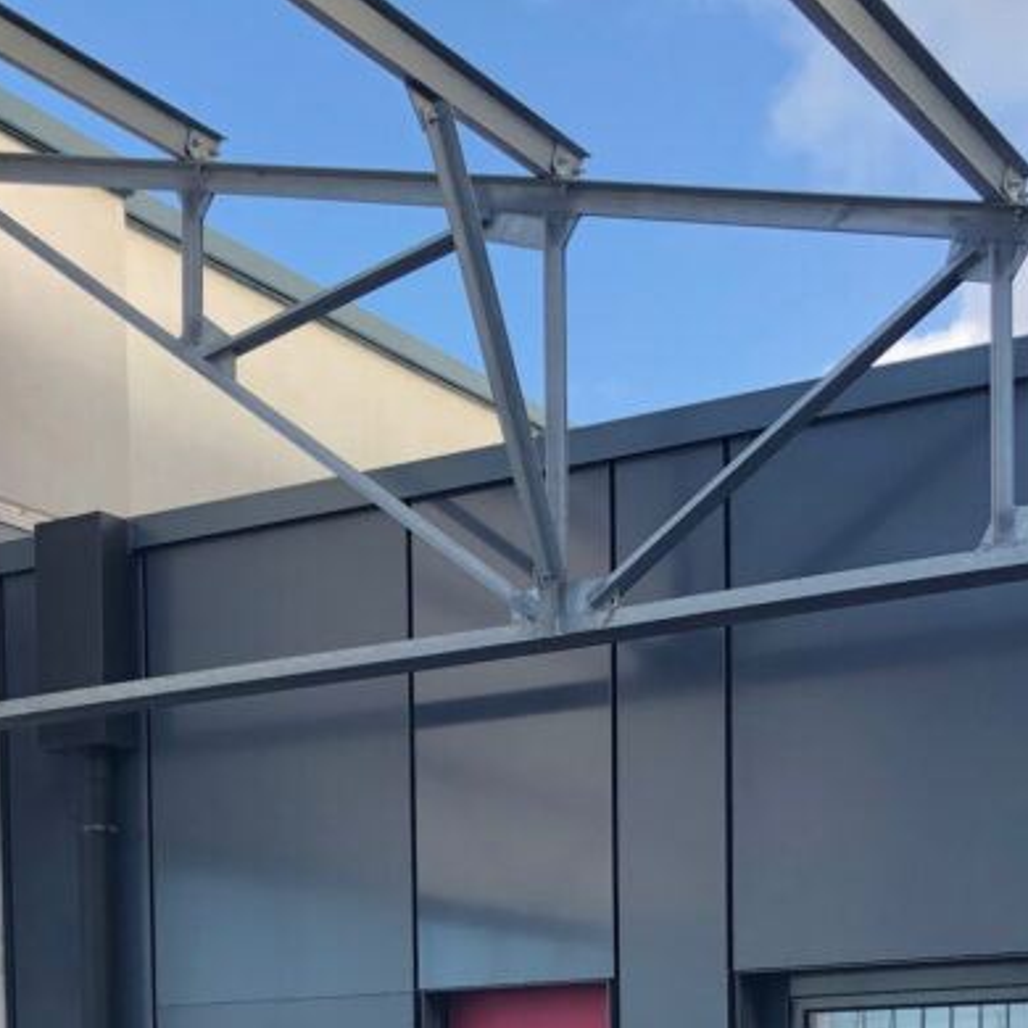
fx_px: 2184
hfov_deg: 26.5
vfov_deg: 24.4
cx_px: 485
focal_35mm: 65
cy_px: 1178
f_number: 1.8
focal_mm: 3.99
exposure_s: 1/185
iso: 20
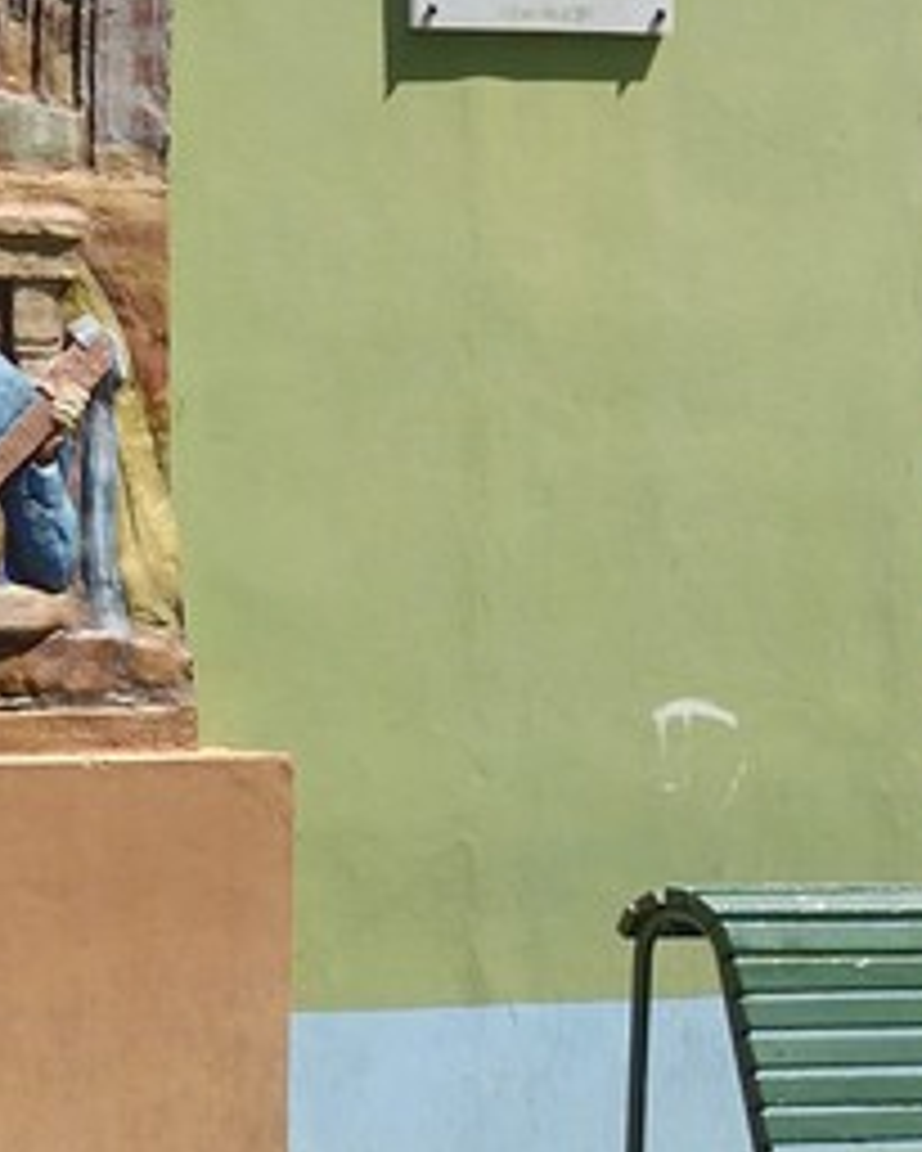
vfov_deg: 9.7
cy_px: 540
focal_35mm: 199
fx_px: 6784
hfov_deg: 6.8
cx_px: -2177
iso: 200
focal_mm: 34
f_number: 8
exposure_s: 1/320
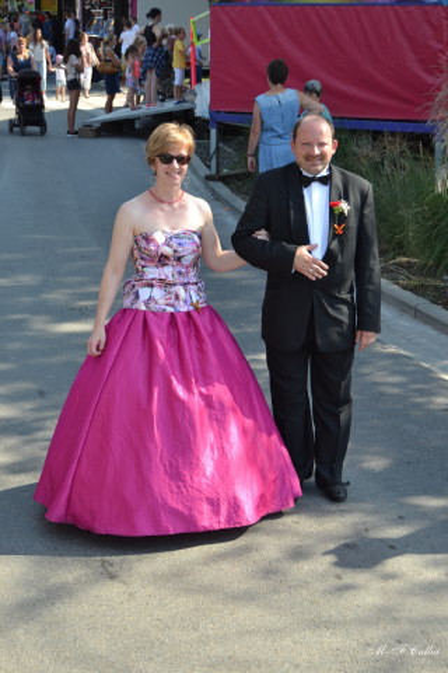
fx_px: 1176
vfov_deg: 31.9
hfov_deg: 21.6
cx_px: 224
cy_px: 336
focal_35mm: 63
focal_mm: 42
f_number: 5.6
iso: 100
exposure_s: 1/125
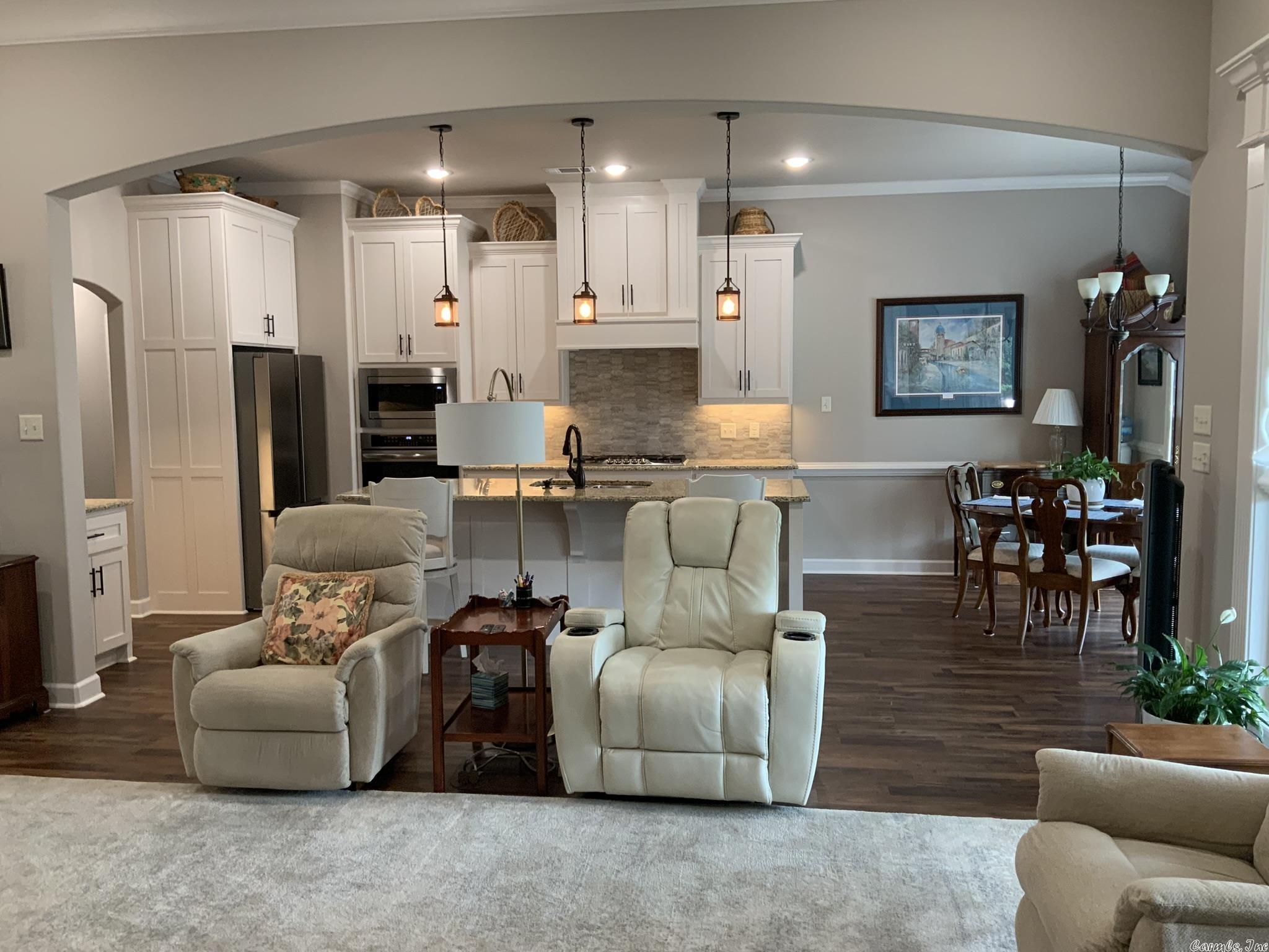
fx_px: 1063
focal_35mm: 29
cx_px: 634
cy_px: 476
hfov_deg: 61.7
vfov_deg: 48.2
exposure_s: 1/60
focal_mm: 3
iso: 100
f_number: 1.8
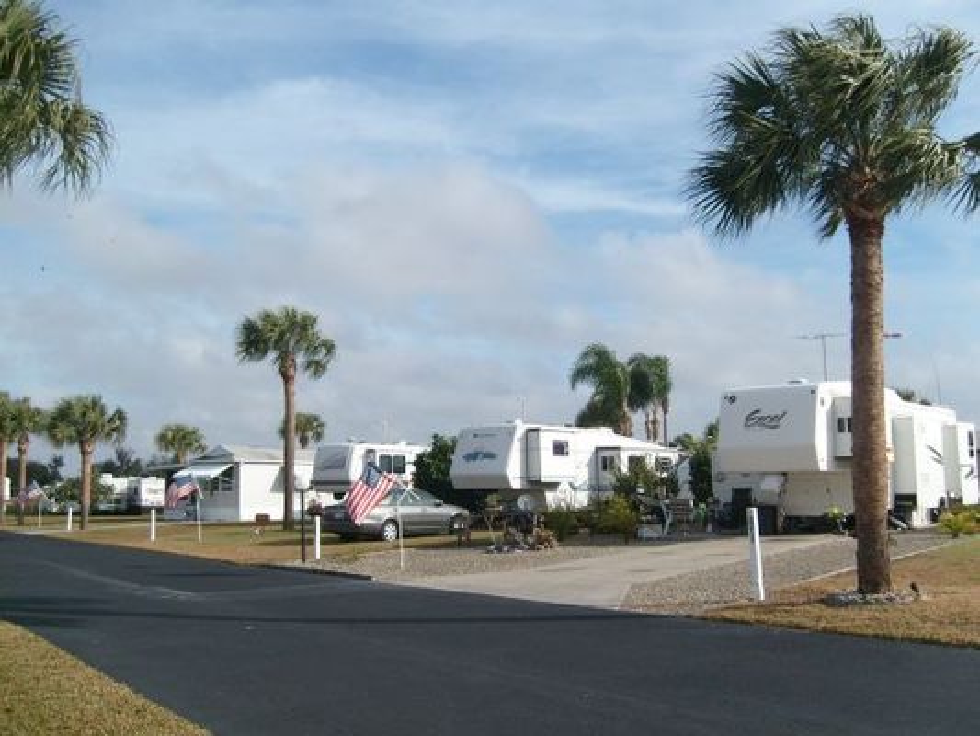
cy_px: 368
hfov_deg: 52.6
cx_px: 490
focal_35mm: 35
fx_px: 991
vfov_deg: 40.7
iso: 80
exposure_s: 1/350
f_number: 7.1
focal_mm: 5.8
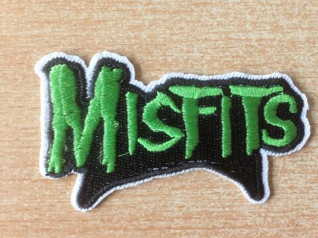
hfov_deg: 55.4
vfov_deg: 42.9
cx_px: 159
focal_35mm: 33
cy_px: 119
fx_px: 303
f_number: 2.4
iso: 64
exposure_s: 1/40
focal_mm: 4.12
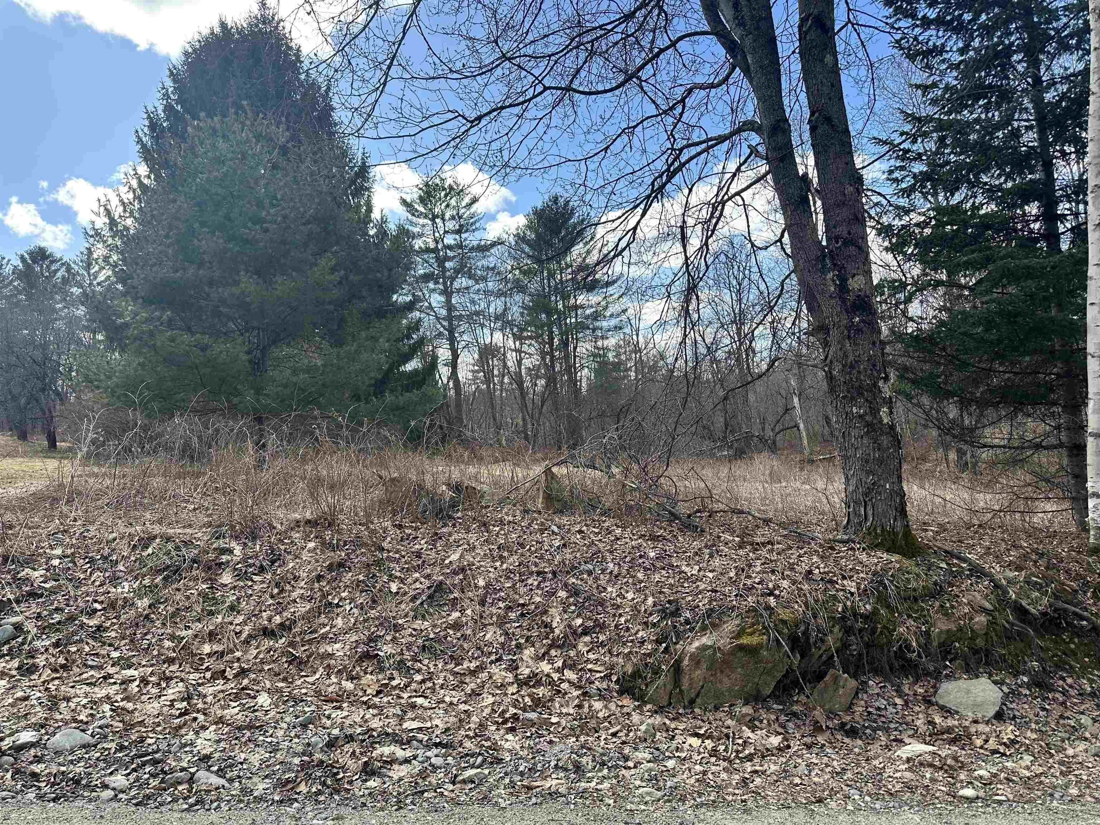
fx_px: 763
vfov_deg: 56.8
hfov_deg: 71.6
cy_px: 412
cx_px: 550
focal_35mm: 24
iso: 80
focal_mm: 6.86
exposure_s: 1/1664
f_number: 1.78
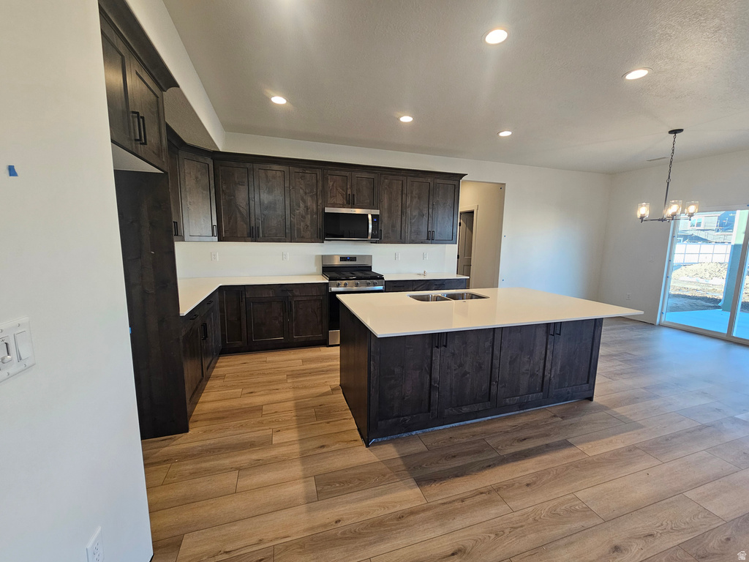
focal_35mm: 13
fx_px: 281
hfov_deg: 106.2
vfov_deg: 89.9
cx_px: 374
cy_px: 281
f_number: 2.2
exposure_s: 1/60
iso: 100
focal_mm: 2.2
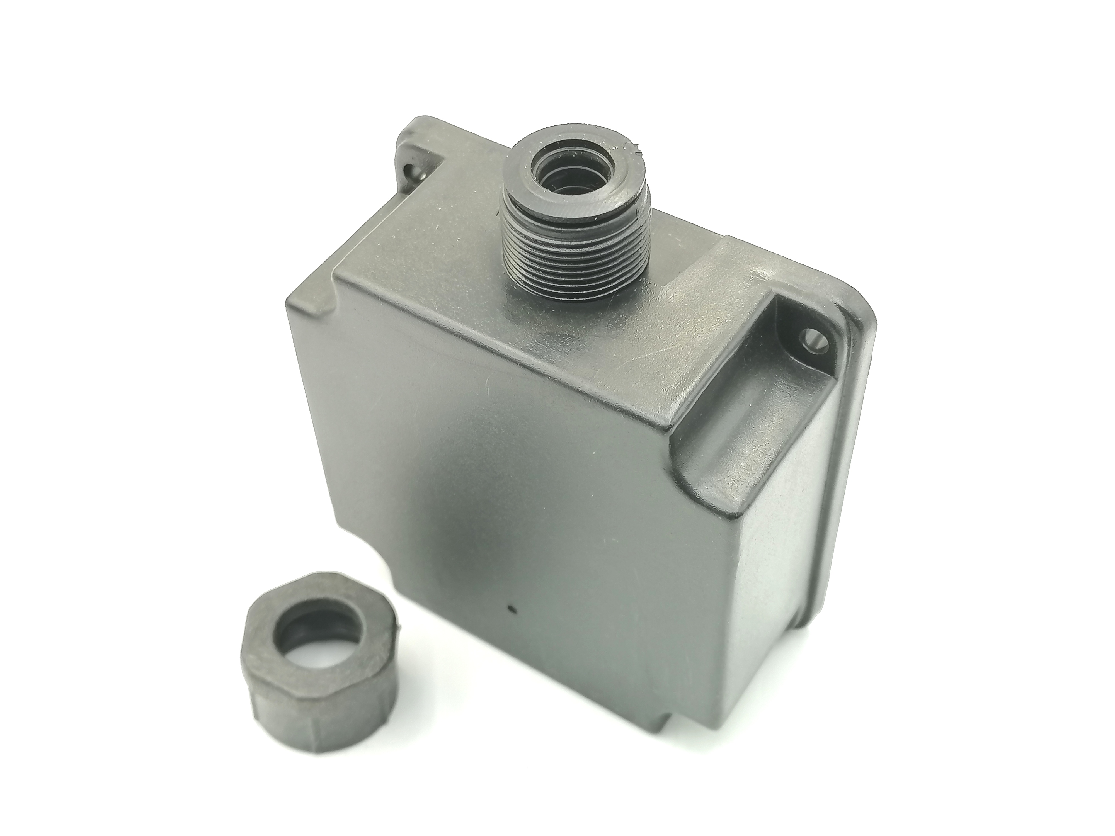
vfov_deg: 32.2
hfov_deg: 42.1
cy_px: 418
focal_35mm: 45
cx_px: 558
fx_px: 1449
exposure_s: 1/50
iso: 80
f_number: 1.8
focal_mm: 5.3
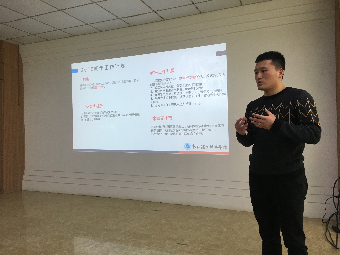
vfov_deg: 48.2
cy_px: 128
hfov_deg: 61.7
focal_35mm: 29
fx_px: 285
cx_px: 170
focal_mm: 4.15
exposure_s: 1/33
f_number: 2.2
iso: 25
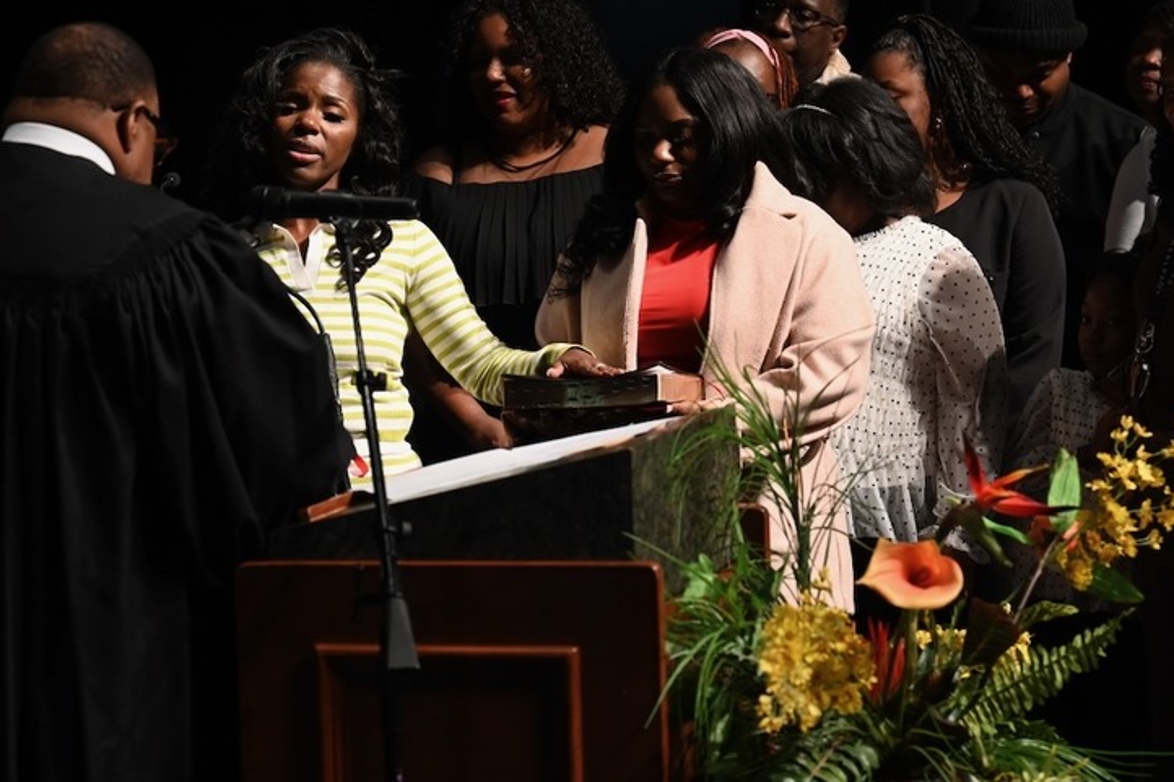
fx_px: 4532
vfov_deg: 9.9
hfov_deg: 14.8
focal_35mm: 139
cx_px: 463
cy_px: 250
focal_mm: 98
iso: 640
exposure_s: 1/80
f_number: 5.6
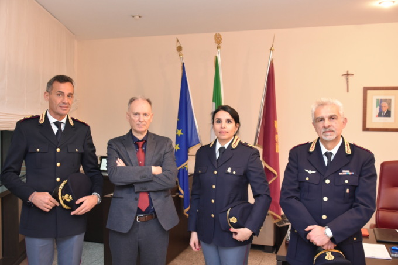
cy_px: 132
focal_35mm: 36
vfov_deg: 36.9
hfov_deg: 53.1
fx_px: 398
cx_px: 199
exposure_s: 1/60
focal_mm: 24
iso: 1250
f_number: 4
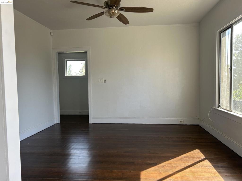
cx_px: 121
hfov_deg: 67.3
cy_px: 90
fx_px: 182
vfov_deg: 53.1
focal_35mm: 26
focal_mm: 5.7
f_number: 1.5
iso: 40
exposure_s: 1/254
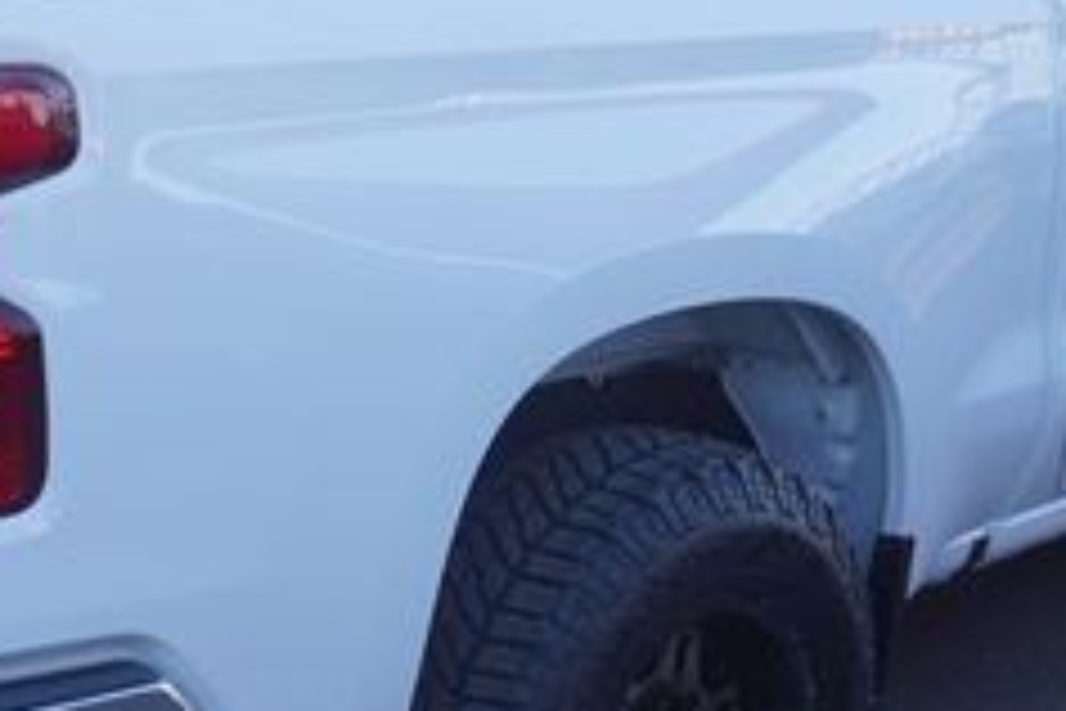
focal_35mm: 81
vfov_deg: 16.8
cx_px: 472
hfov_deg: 25.0
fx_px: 2398
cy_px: 441
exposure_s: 1/80
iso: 100
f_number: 5.6
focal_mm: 20
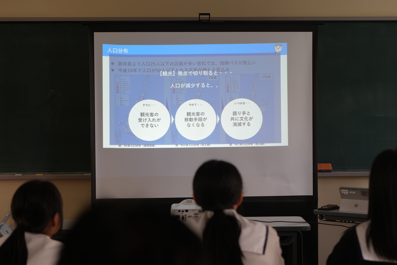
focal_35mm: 75
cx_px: 198
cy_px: 132
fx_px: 827
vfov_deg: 18.2
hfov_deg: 27.0
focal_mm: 50
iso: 125
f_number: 2.8
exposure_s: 1/60
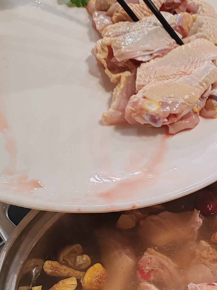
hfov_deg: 26.2
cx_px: 191
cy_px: 215
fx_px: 451
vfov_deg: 34.8
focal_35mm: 54
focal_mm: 6.12
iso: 640
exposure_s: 1/100
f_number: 1.9
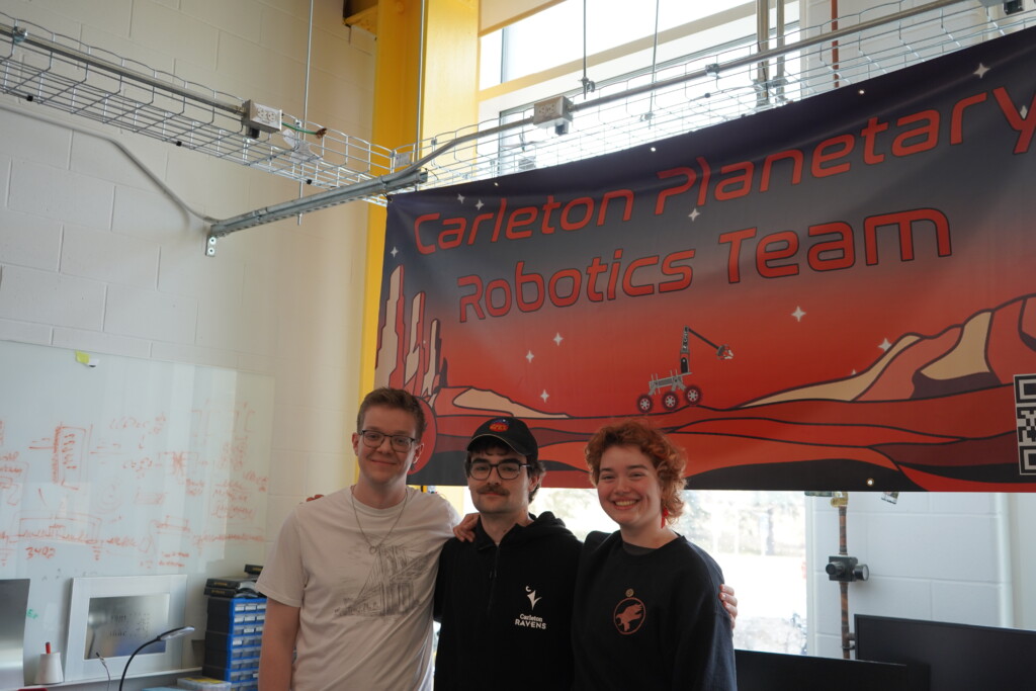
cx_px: 518
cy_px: 346
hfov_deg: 54.4
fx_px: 1007
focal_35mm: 35
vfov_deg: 37.9
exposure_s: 1/160
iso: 500
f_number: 4
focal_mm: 35
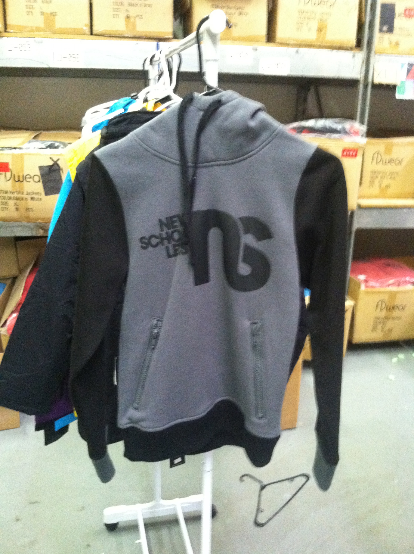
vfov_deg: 52.7
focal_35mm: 35
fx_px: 560
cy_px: 277
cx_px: 207
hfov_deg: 40.6
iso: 640
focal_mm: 3.85
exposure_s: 1/15
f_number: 2.8
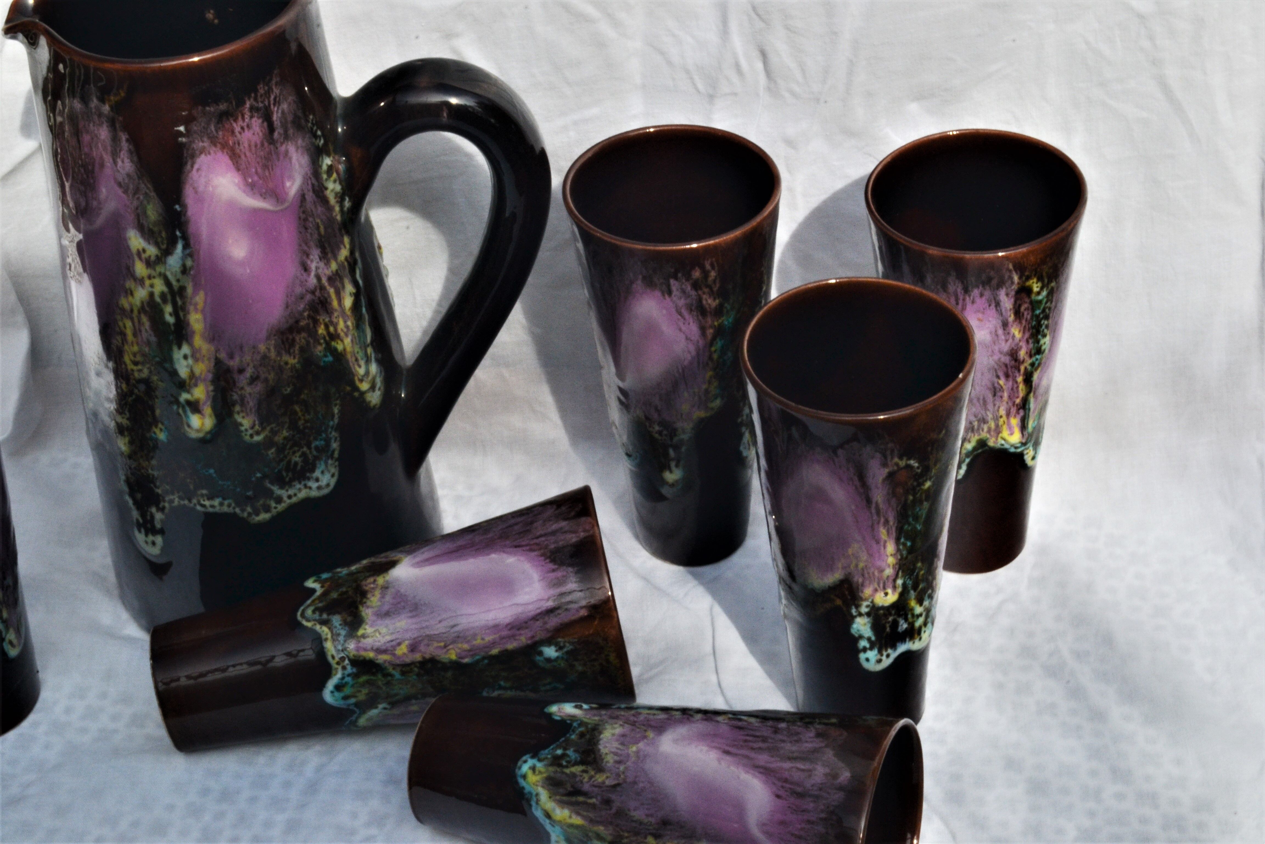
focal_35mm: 63
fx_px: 2214
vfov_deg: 21.6
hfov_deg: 31.9
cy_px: 422
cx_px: 632
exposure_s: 1/30
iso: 400
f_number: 36
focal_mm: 42
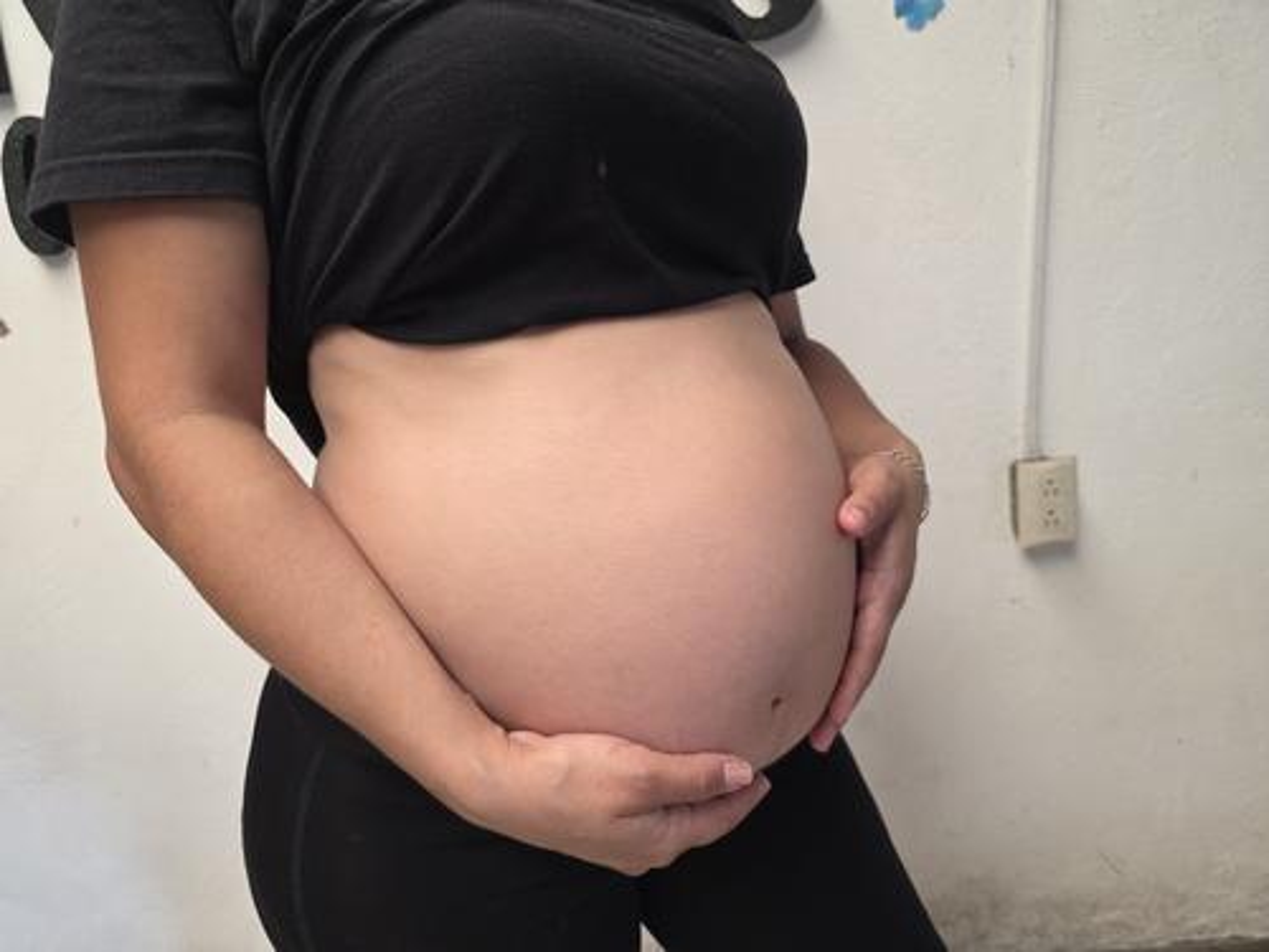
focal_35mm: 23
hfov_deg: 73.9
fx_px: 843
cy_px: 476
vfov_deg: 58.9
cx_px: 634
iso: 125
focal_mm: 6.3
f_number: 1.7
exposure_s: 1/180
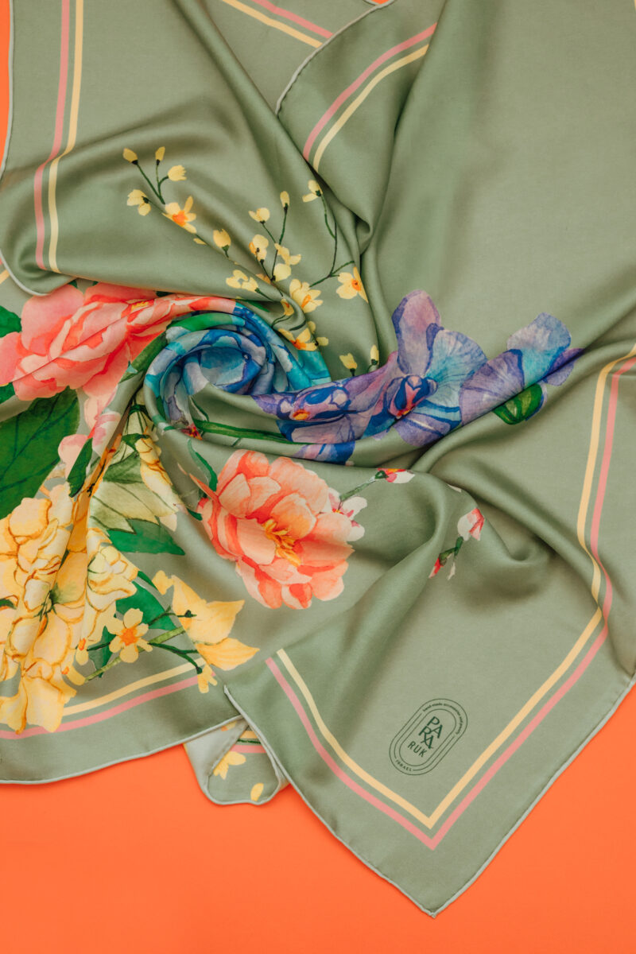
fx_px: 1325
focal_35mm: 50
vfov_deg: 39.6
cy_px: 477
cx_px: 318
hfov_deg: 27.0
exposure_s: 1/400
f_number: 4.5
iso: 800
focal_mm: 50
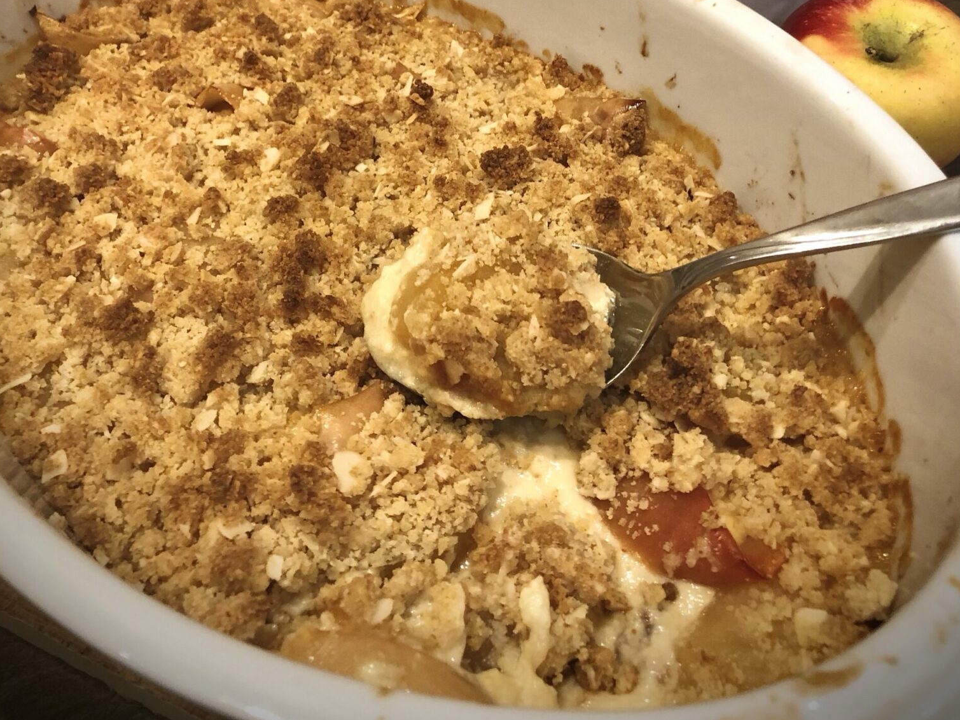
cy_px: 93
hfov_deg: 49.0
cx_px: 486
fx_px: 1054
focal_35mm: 38
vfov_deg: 35.8
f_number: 1.8
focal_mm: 4
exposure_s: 1/17
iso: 64
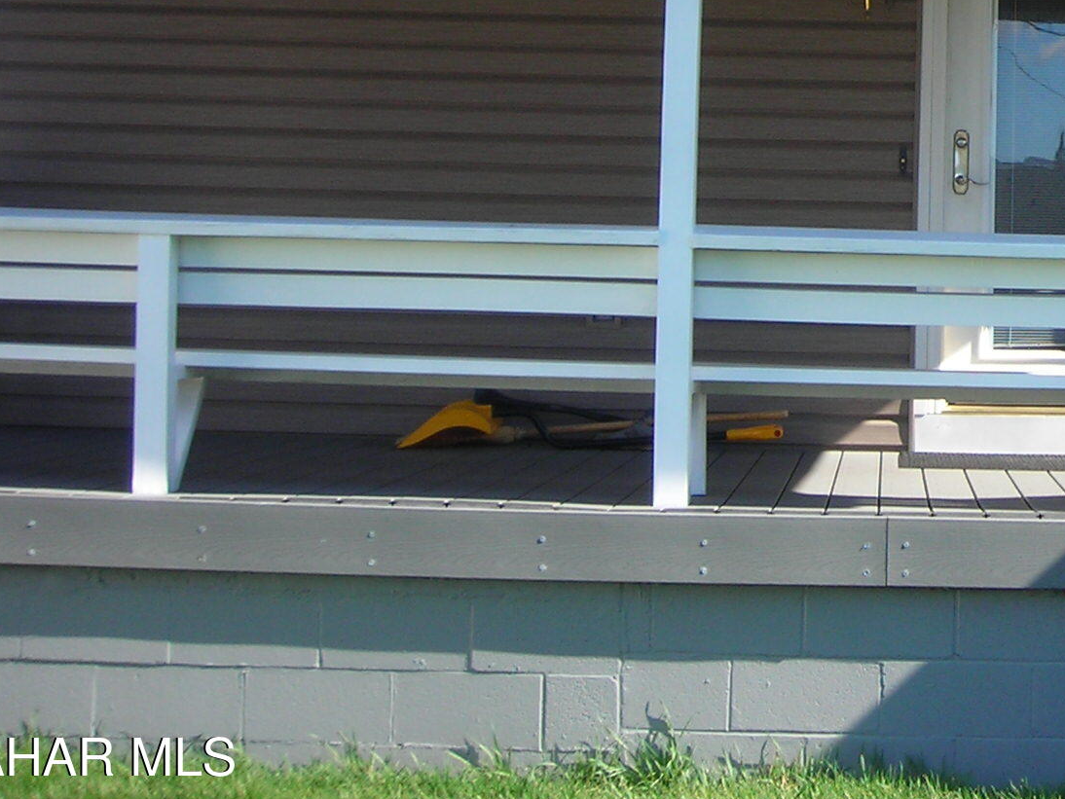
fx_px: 2770
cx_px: 1226
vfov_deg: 15.9
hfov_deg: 20.6
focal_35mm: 90
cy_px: -103
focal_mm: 6.3
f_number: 3.2
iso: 50
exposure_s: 1/267
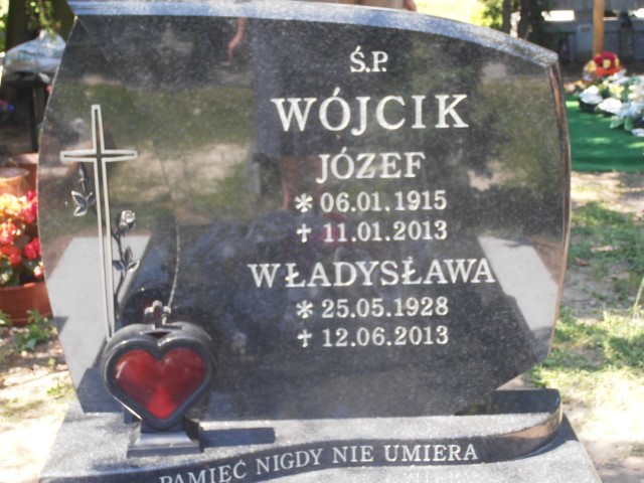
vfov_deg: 16.8
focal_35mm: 88
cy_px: 242
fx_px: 1637
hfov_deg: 22.3
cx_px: 322
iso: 80
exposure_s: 1/60
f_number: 5.1
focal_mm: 15.51
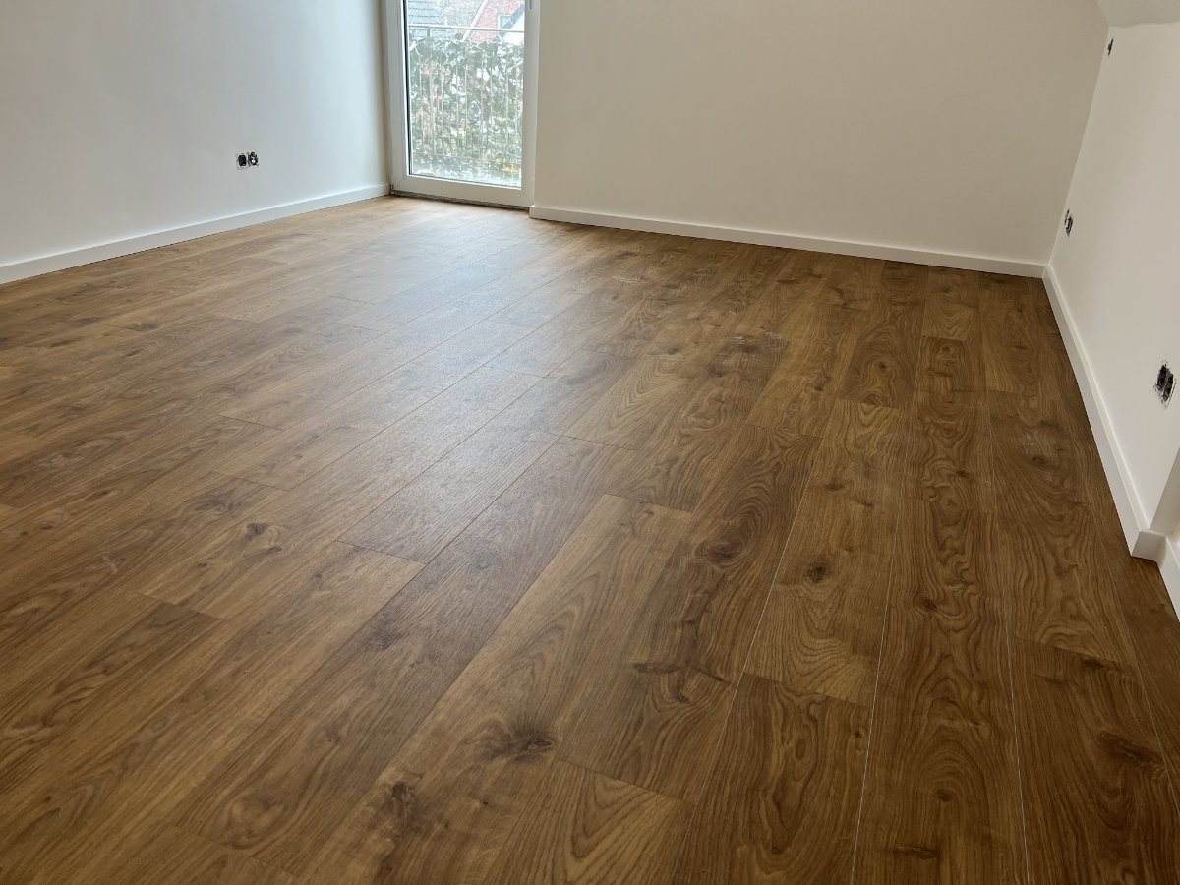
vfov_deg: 53.1
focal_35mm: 26
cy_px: 442
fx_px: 886
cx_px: 590
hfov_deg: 67.3
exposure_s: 1/100
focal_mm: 5.7
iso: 80
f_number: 1.5
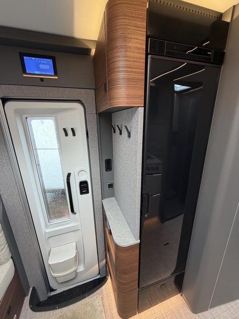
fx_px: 129
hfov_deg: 85.7
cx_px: 120
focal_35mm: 14
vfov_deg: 102.1
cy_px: 160
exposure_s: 1/121
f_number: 2.2
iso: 320
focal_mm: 2.22
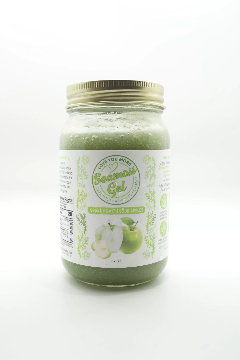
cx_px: 120
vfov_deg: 54.4
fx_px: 350
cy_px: 180
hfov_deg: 37.9
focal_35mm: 35
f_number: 5.6
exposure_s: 1/160
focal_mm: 35
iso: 2000
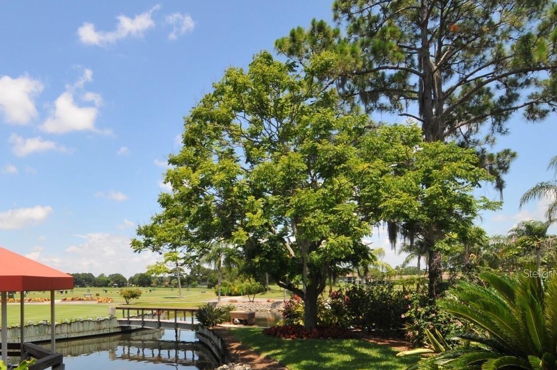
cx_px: 141
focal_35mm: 28
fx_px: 433
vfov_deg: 44.9
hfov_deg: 61.9
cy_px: 273
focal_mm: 12
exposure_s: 1/200
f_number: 11
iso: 200
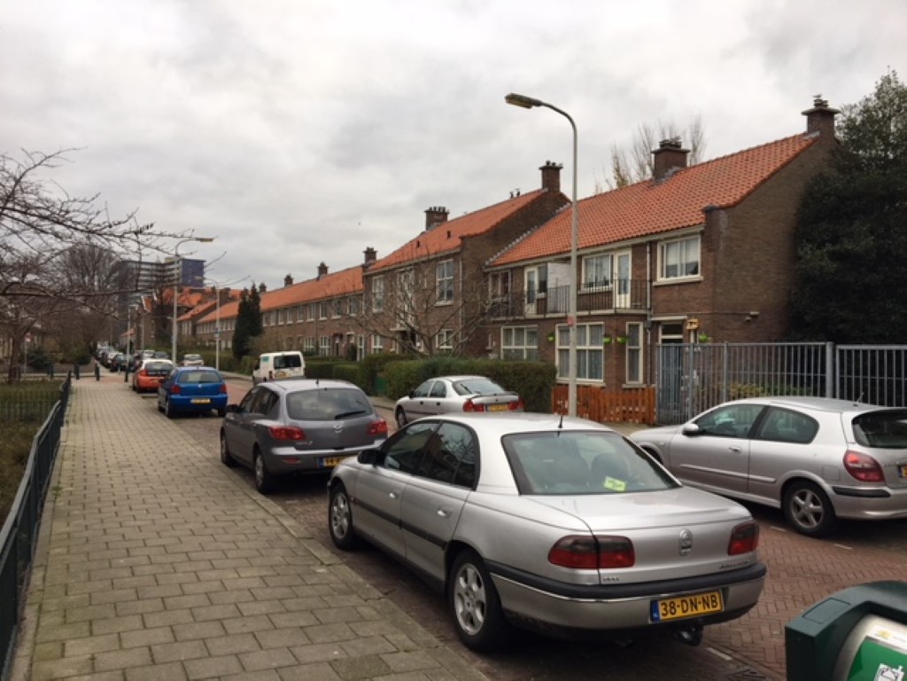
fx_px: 760
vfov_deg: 48.2
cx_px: 454
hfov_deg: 61.7
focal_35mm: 29
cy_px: 340
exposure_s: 1/100
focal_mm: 4.15
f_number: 2.2
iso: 25
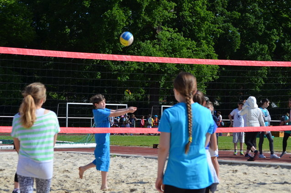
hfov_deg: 17.1
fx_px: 968
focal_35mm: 120
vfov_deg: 11.4
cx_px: 146
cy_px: 96
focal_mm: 80
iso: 100
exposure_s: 1/320
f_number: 9
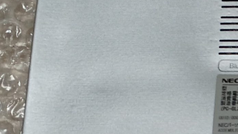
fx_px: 682
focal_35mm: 108
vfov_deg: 11.0
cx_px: 426
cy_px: 155
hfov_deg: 16.6
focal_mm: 3.58
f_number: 1.9
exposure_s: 1/50
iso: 50
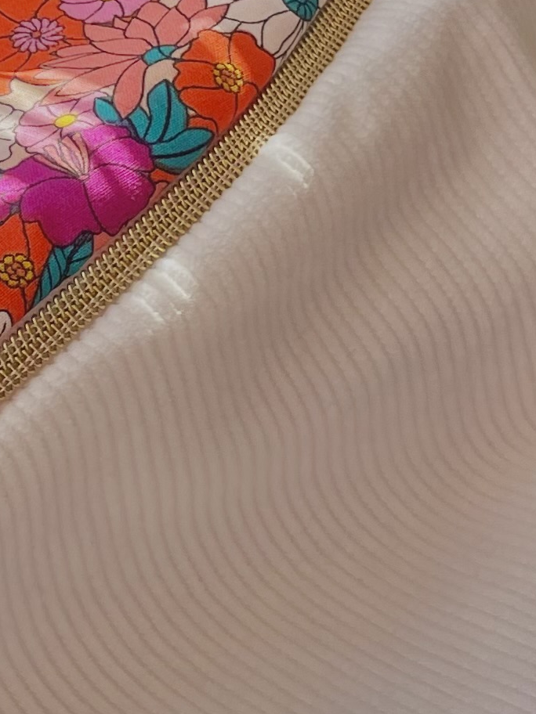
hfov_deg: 12.0
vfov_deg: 17.0
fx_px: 2374
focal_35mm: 115
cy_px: 157
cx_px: -364
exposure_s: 1/619
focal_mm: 4.2
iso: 32
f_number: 1.6
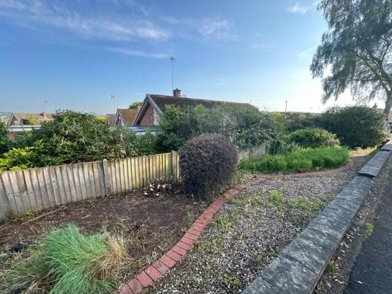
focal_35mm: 15
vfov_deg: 81.7
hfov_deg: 98.1
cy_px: 155
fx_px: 170
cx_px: 189
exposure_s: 1/307
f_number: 2.2
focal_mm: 2.22
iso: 40
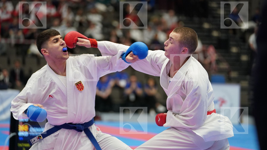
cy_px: 68
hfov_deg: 14.9
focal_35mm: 144
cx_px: 134
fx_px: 1019
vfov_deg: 8.4
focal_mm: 137
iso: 3200
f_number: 2.8
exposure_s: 1/1000
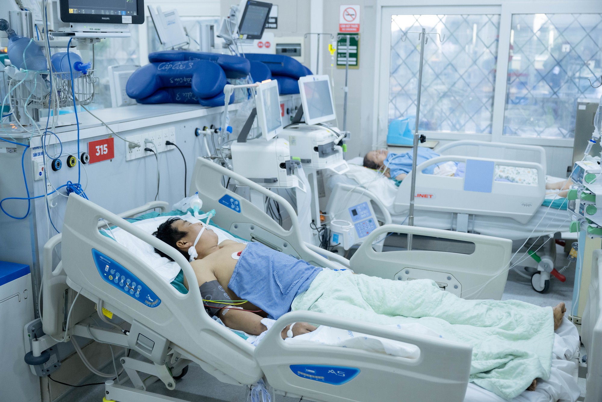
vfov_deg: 33.4
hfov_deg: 48.5
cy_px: 201
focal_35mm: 40
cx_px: 301
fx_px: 669
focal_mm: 40
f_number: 3.2
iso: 1600
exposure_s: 1/250
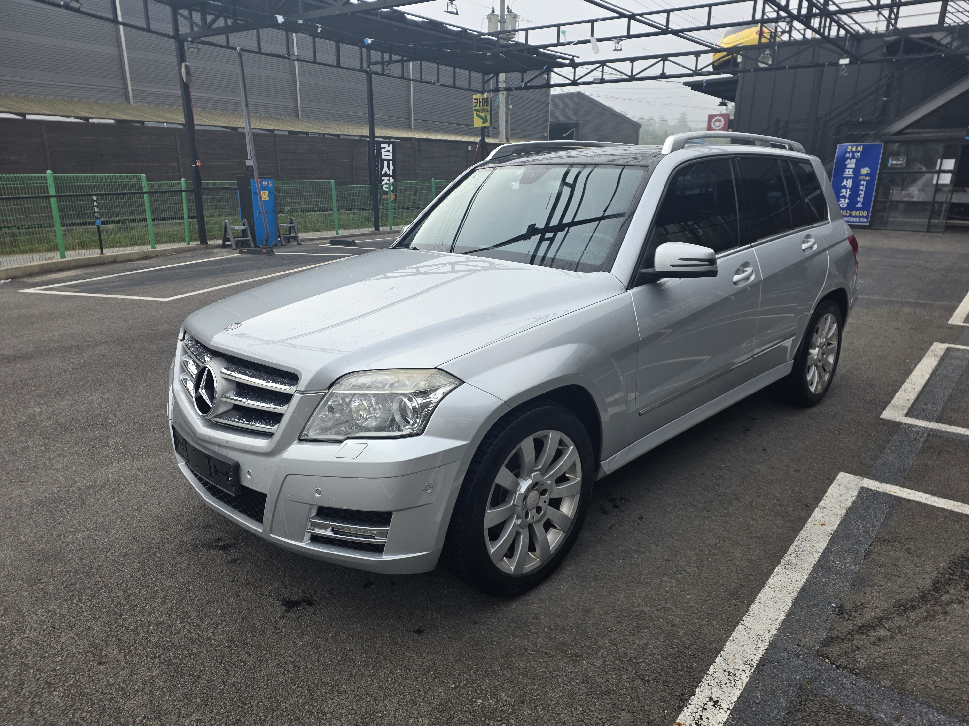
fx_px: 644
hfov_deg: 73.9
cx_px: 484
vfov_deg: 58.9
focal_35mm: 23
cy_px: 363
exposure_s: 1/2210
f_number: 1.7
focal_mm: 6.3
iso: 80
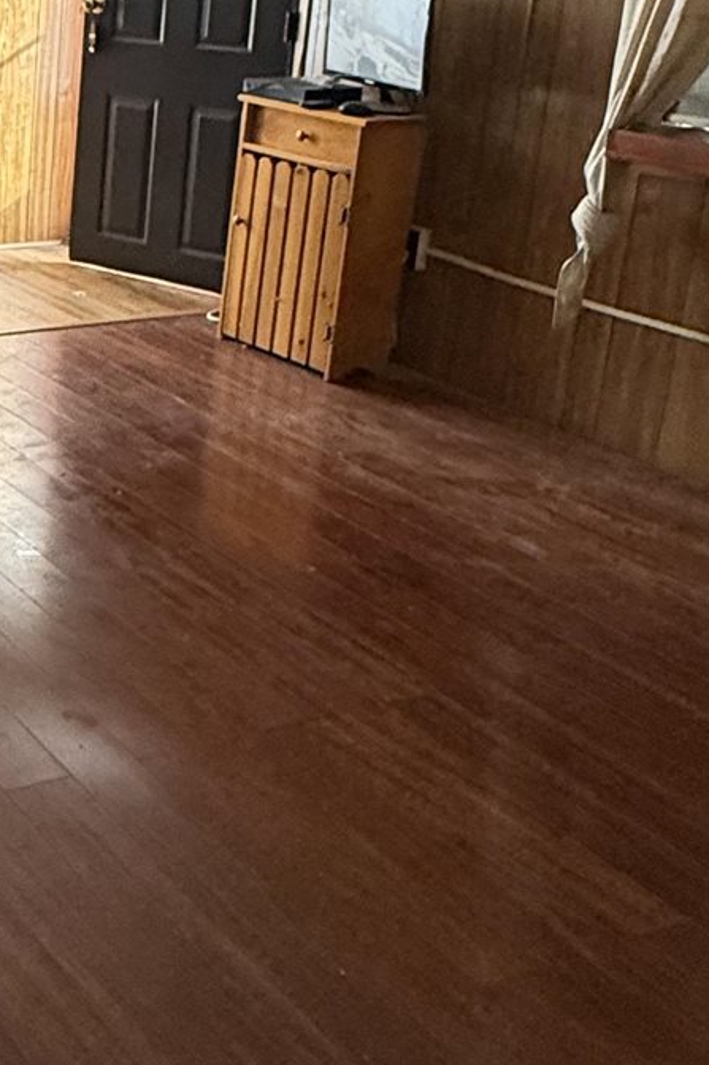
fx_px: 1478
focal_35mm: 50
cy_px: 306
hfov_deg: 23.4
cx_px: -249
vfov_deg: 38.9
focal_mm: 2.22
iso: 320
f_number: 2.2
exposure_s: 1/69
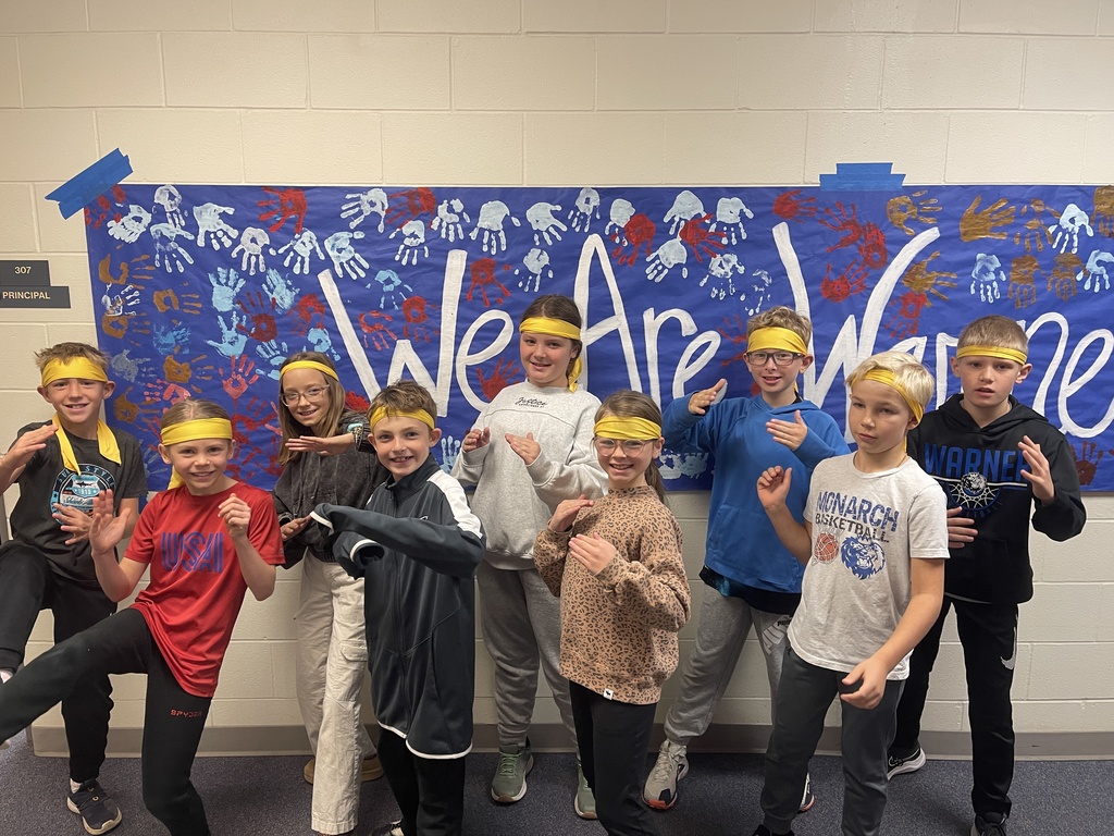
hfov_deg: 69.4
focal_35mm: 25
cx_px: 557
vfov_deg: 54.9
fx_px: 805
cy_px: 418
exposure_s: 1/60
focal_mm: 5.1
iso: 125
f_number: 1.6
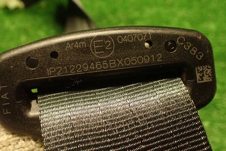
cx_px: 105
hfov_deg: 53.1
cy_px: 72
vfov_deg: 36.9
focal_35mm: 36
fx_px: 226
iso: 640
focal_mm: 5.79
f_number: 2.4
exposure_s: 1/30
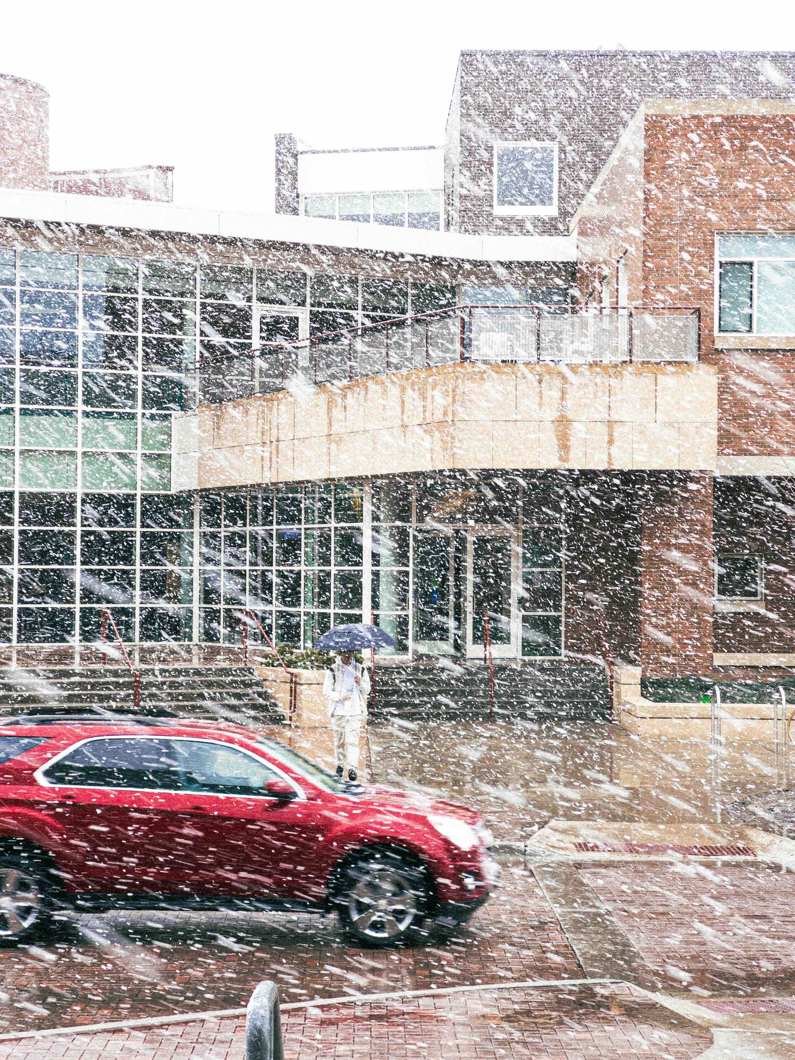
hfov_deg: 19.1
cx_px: 398
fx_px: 2358
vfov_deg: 25.3
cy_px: 530
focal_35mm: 77
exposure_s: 1/125
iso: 80
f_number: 2.8
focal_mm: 9
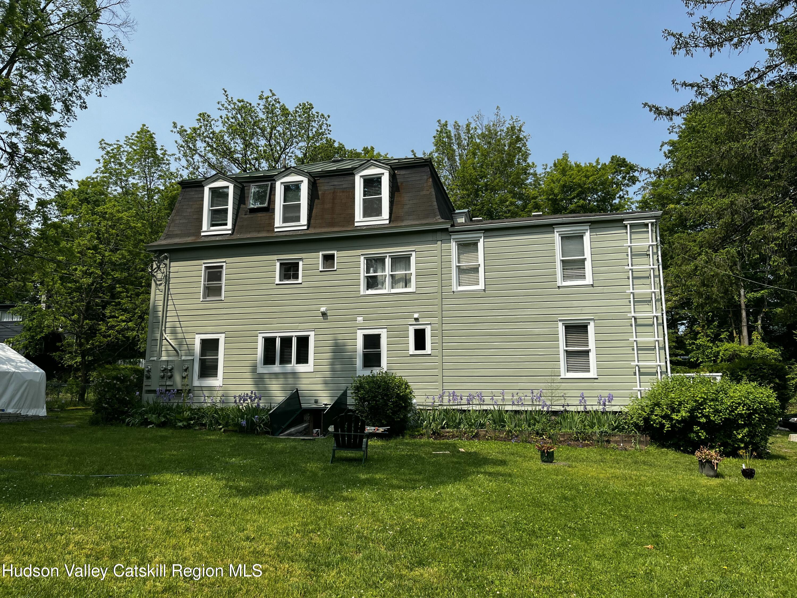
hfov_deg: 67.3
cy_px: 299
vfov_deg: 53.1
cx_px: 398
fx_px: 599
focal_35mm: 26
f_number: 1.6
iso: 50
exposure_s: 1/3521
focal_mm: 5.1
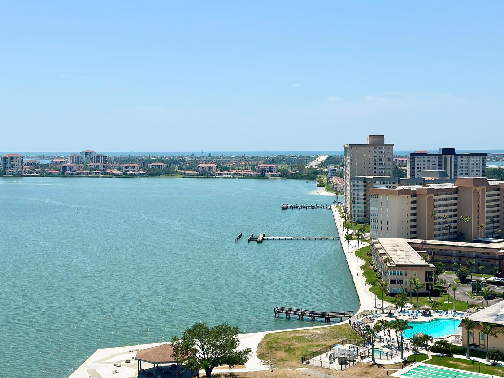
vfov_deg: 26.6
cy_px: 193
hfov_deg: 34.9
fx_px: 801
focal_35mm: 55
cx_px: 274
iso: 100
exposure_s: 1/10870
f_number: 1.78
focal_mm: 6.86
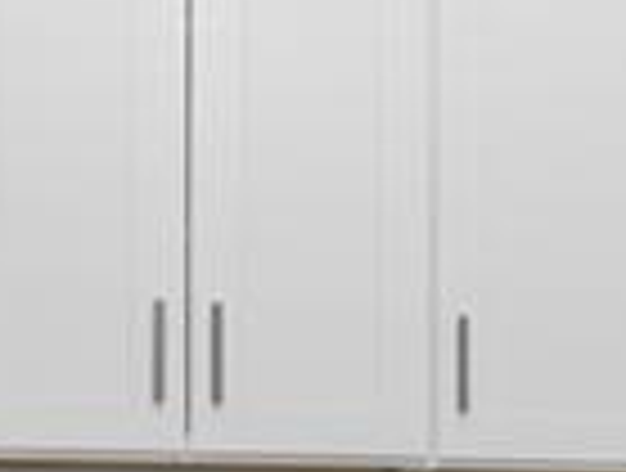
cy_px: 562
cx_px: 1306
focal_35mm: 113
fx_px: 2049
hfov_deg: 14.2
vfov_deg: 12.8
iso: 100
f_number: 6.3
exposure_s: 1/80
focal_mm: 16
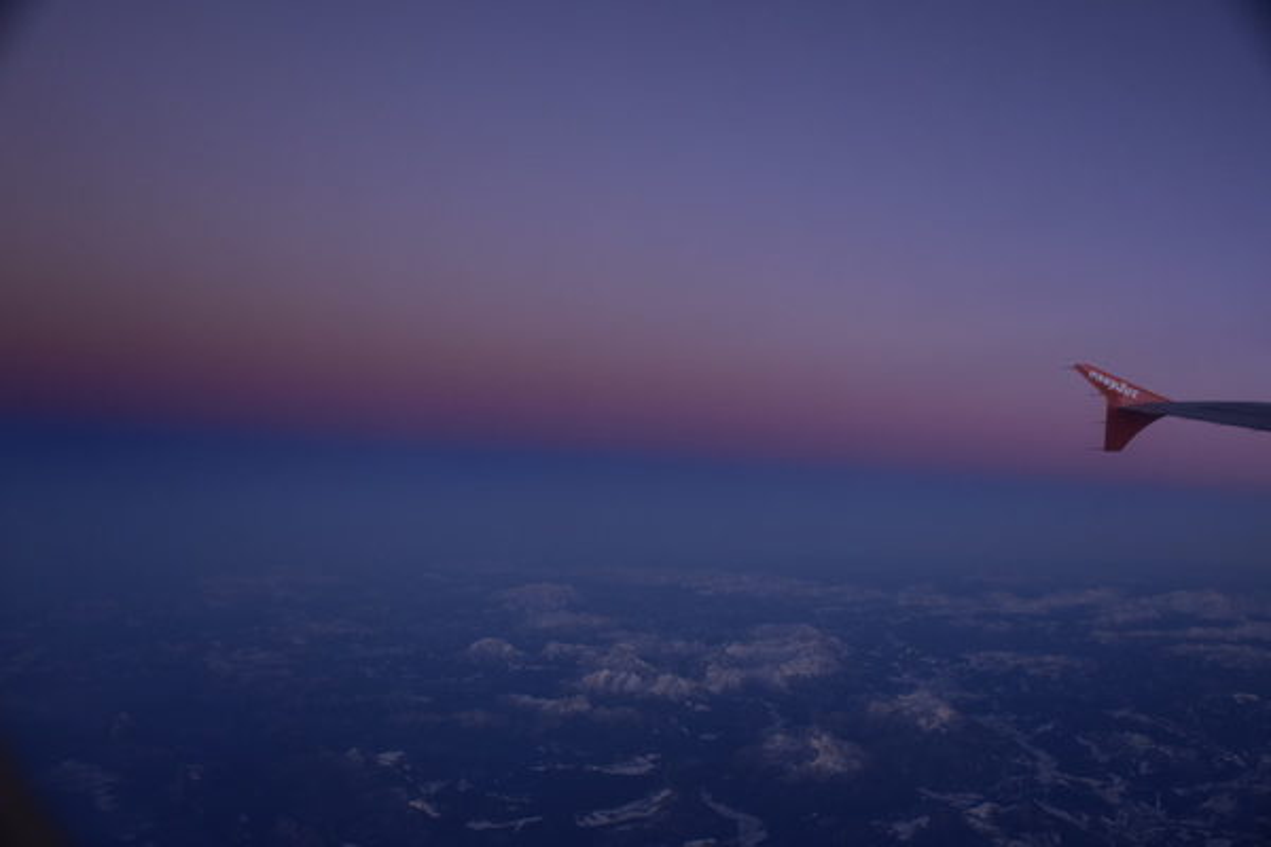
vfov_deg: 34.2
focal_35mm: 39
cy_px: 424
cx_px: 636
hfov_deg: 49.6
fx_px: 1377
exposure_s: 1/60
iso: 800
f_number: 4
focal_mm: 26
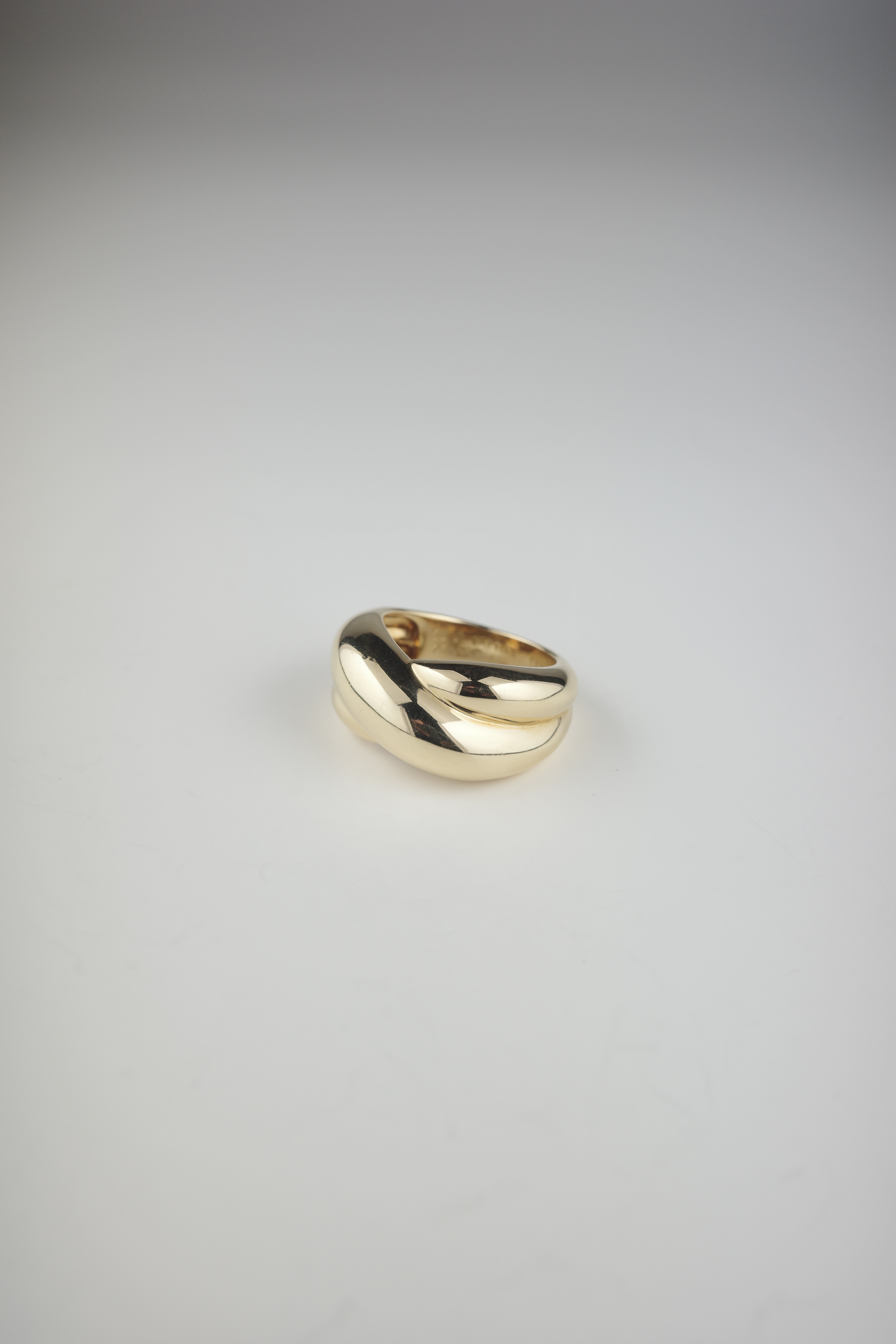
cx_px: 448
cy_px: 672
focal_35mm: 40
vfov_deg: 48.5
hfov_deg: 33.4
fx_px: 1493
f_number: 5.6
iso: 200
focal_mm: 26
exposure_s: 1/125
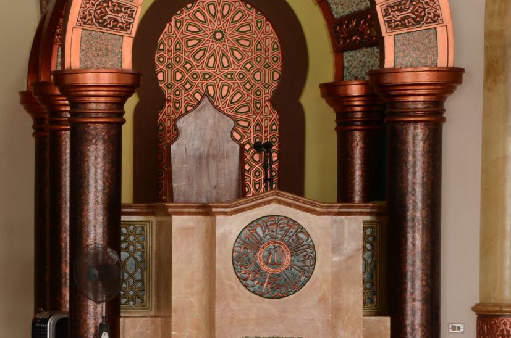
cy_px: 270
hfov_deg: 9.4
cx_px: -55
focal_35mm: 216
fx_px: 3060
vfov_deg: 6.3
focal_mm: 62
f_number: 7.1
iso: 200
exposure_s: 1/10
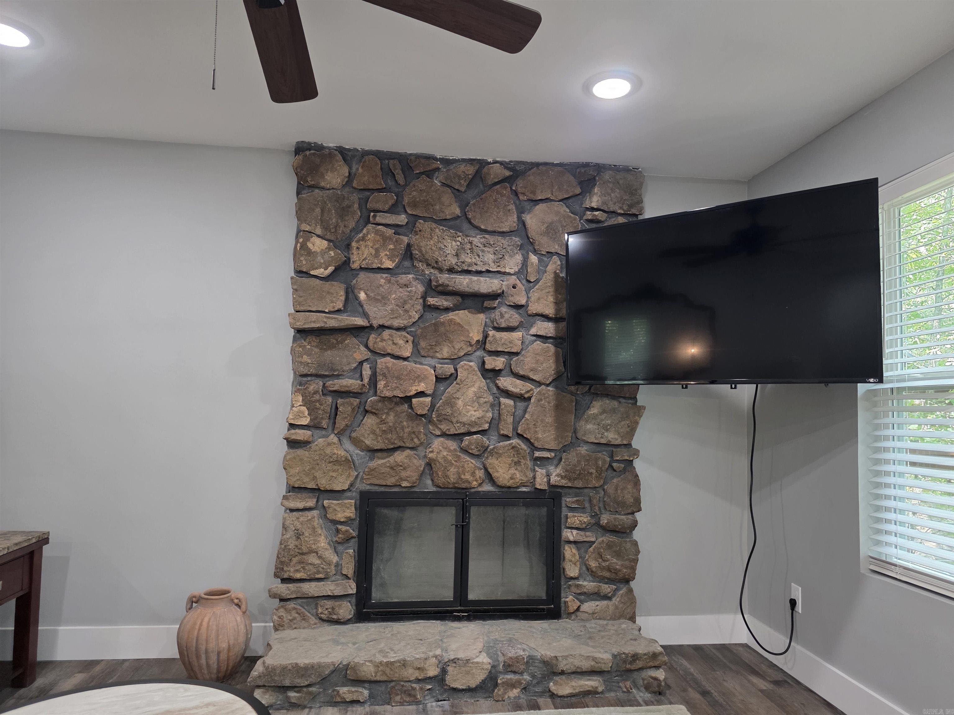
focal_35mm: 23
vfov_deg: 58.9
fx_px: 634
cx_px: 477
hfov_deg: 73.9
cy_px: 358
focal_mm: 6.3
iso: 400
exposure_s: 1/120
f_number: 1.7
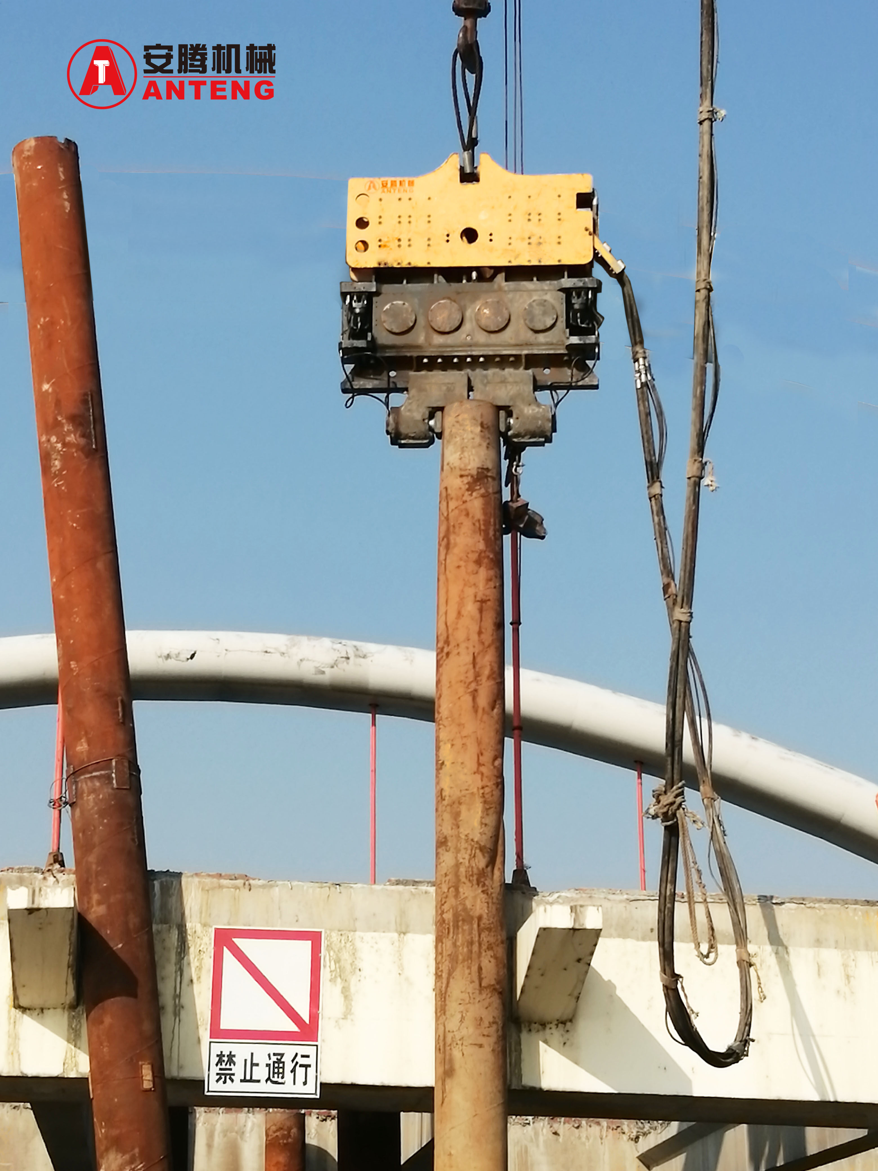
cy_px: 586
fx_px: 2266
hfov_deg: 21.9
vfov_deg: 29.0
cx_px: 439
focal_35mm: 67
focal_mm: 3.46
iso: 50
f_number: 1.8
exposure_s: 1/2584
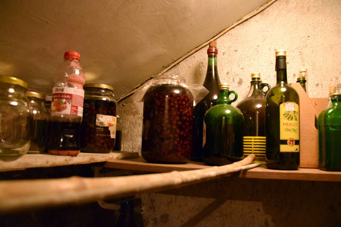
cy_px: 114
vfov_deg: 48.0
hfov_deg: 67.4
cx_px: 170
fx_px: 256
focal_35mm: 27
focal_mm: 18
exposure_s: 1/60
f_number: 3.5
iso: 3600
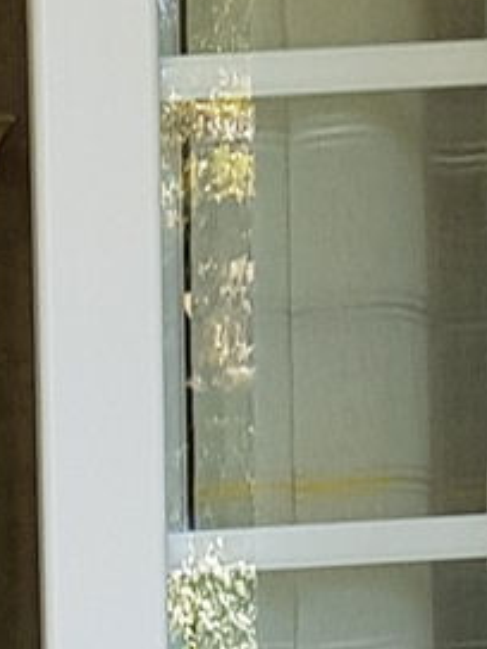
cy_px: 1628
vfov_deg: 8.7
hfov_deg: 7.0
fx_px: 3827
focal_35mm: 204
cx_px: -489
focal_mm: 4.2
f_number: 1.7
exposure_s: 1/181
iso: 40
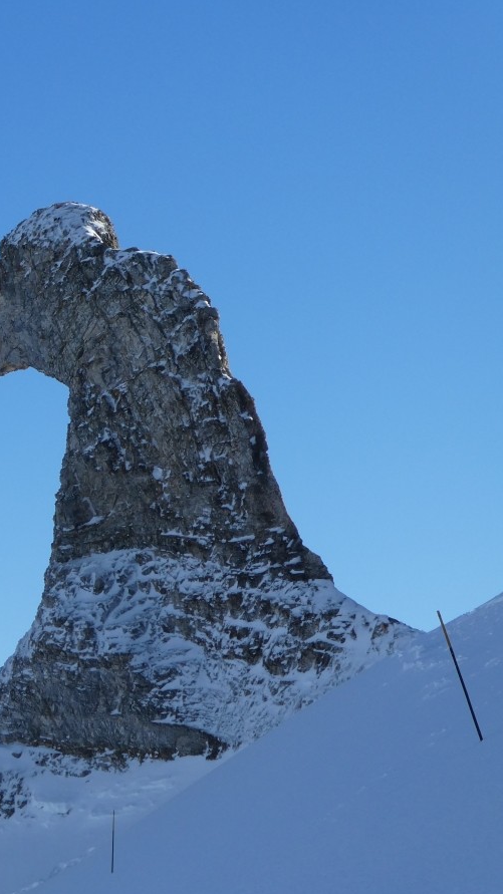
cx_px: -91
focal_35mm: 132
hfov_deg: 9.1
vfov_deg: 16.3
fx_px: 3131
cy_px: 451
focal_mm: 16.1
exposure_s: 1/640
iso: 80
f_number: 4.9
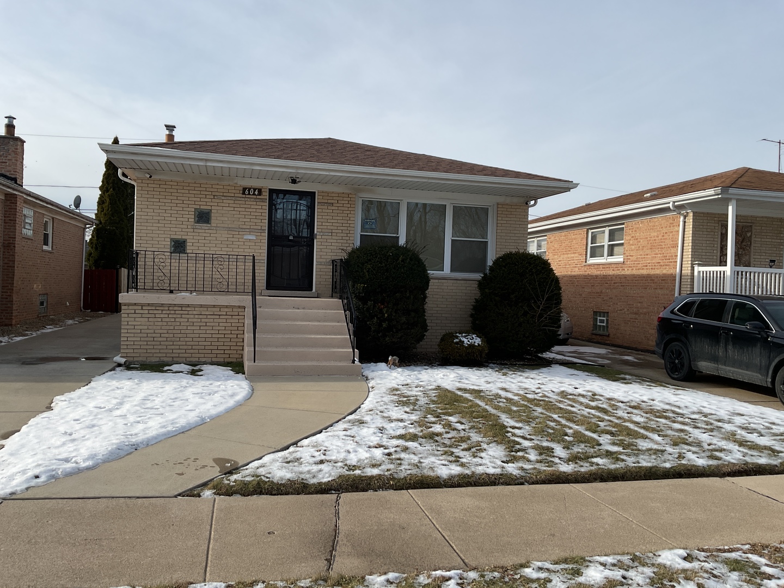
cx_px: 392
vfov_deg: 48.2
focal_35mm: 29
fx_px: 657
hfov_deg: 61.7
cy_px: 294
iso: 16
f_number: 1.8
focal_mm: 3
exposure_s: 1/2141
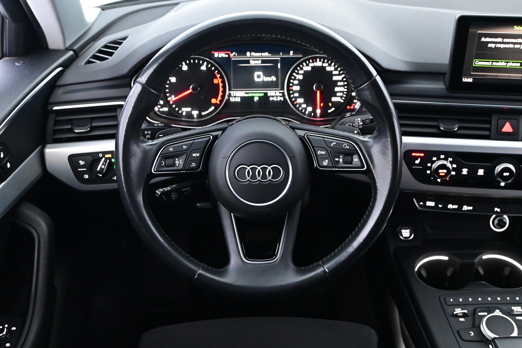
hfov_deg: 46.4
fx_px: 609
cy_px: 174
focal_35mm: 42
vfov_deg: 31.9
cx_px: 261
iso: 5000
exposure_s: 1/20
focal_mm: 28
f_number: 4.5
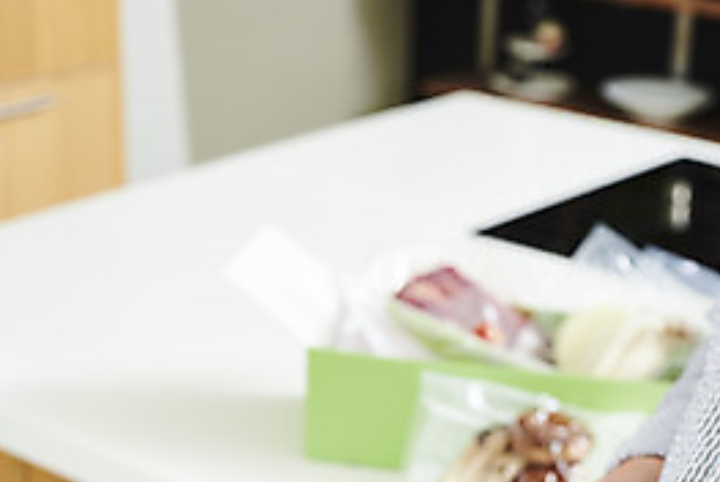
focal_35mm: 76
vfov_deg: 17.4
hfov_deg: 26.6
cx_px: 360
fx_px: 1522
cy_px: 518
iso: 400
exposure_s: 1/125
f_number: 5.6
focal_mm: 50
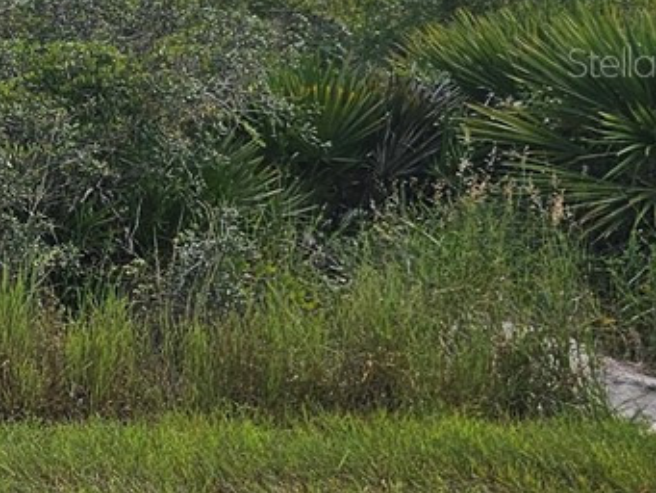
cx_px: -791
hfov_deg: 14.1
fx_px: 2047
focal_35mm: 108
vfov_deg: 13.6
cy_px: 62
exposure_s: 1/1192
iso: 10
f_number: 1.7
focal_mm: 6.3
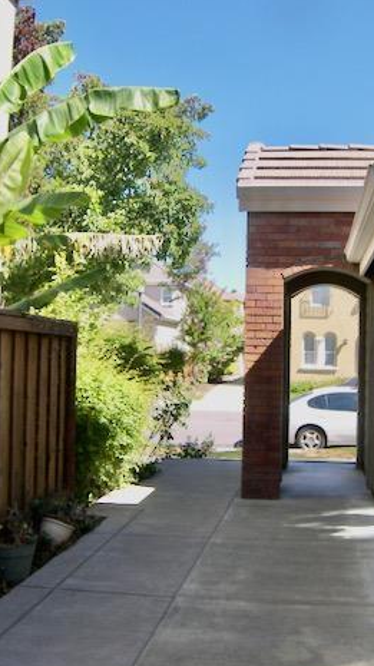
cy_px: 338
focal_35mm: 36
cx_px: 226
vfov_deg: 55.3
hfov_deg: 32.7
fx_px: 636
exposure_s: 1/400
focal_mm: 5
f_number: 2.8
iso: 50
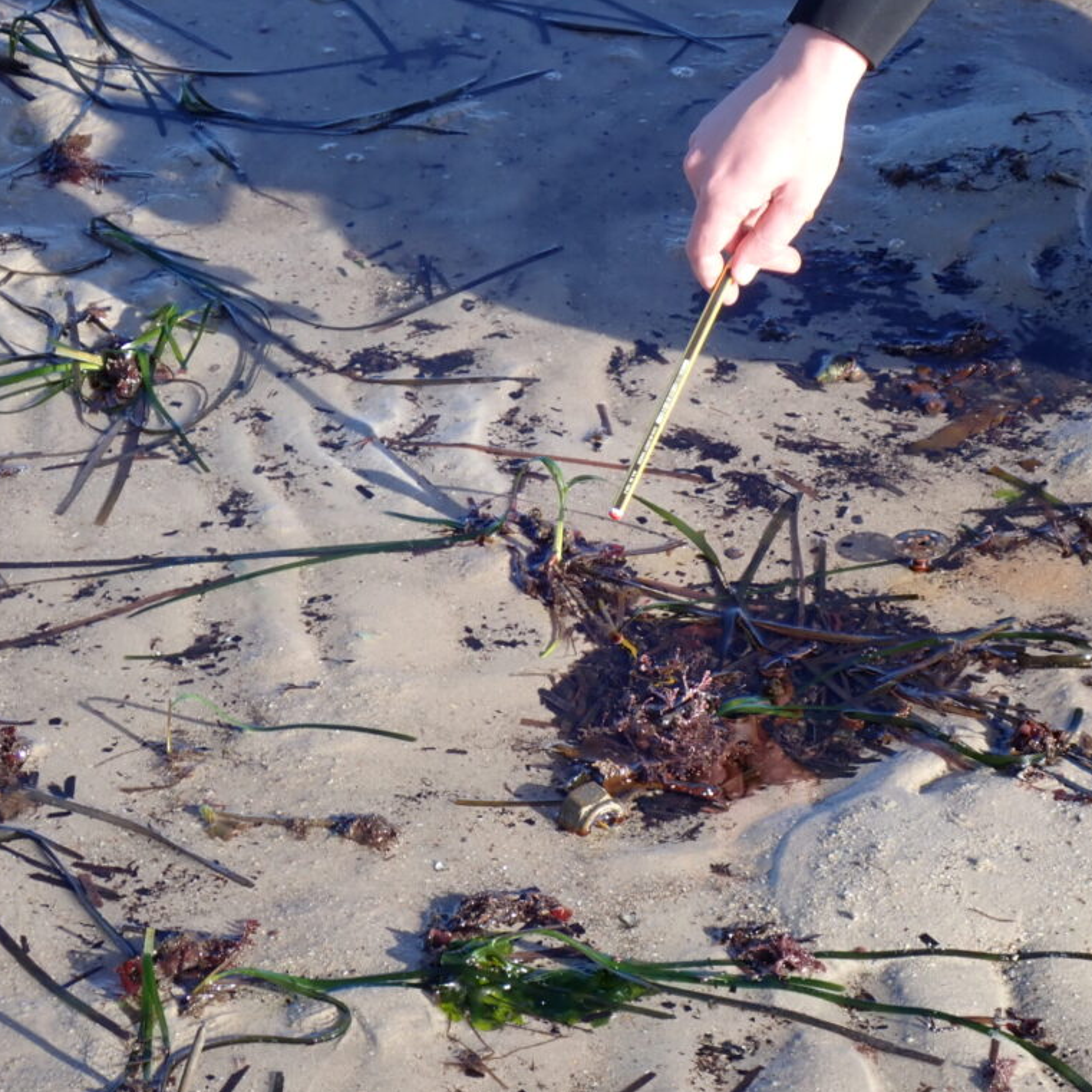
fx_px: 4247
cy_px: 548
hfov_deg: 14.6
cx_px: 585
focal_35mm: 119
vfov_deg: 14.7
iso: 100
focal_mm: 18
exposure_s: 1/200
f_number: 4.9
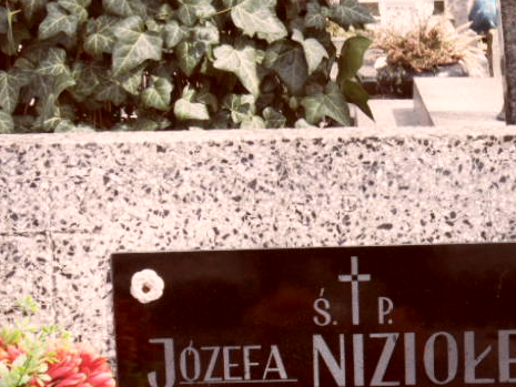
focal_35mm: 110
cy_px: 396
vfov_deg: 13.3
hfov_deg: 17.7
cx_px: 439
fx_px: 1640
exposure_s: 1/125
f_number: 3.8
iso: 100
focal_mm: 8.2
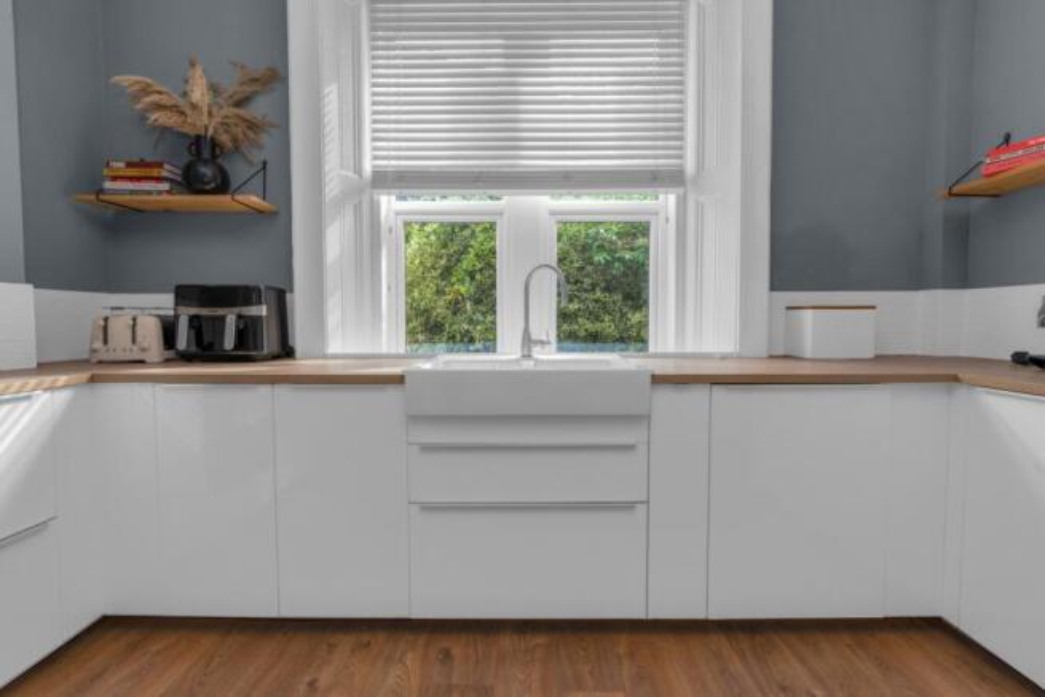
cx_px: 522
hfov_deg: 96.7
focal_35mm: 16
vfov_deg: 73.8
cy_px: 348
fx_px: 465
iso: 200
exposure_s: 1/15
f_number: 9
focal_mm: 16
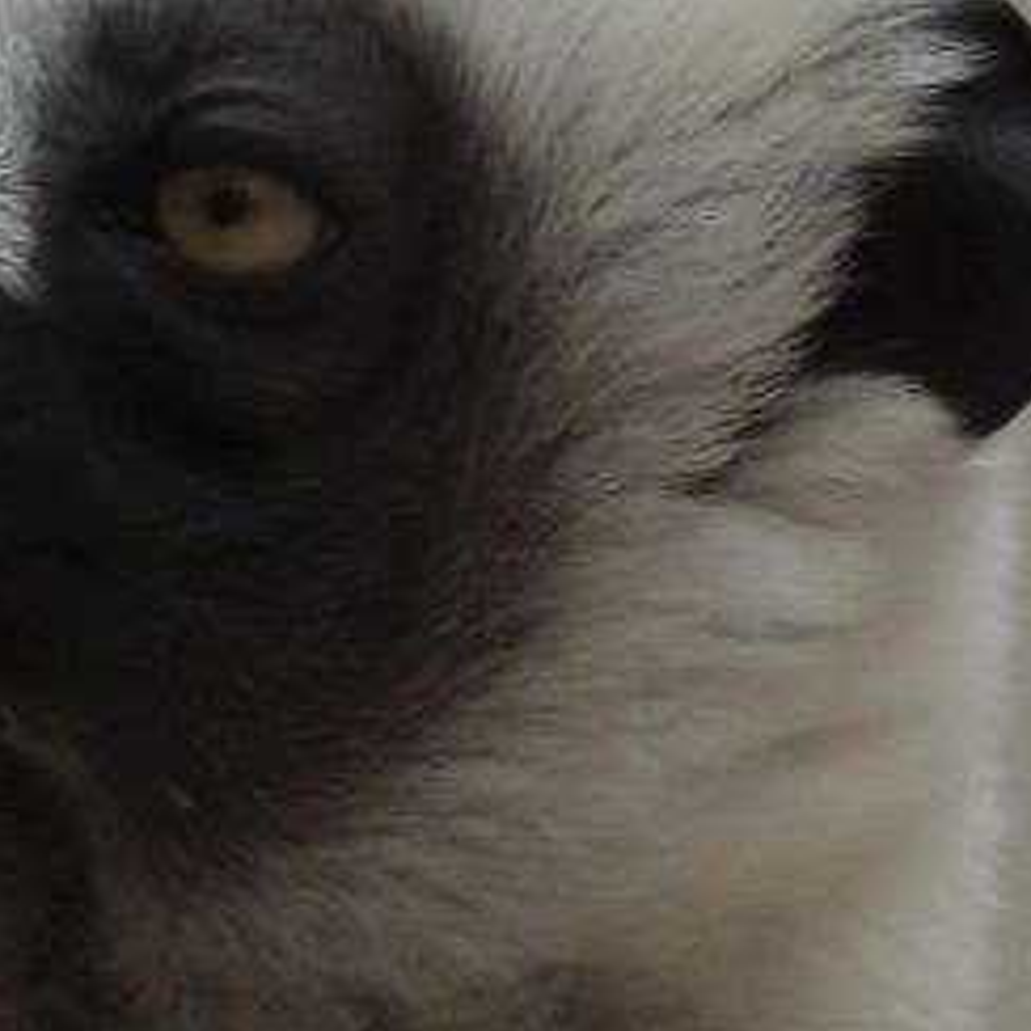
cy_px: 773
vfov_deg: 0.8
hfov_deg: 0.8
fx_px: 74874
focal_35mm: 2222
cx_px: -85
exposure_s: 1/250
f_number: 5
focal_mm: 107
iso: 400
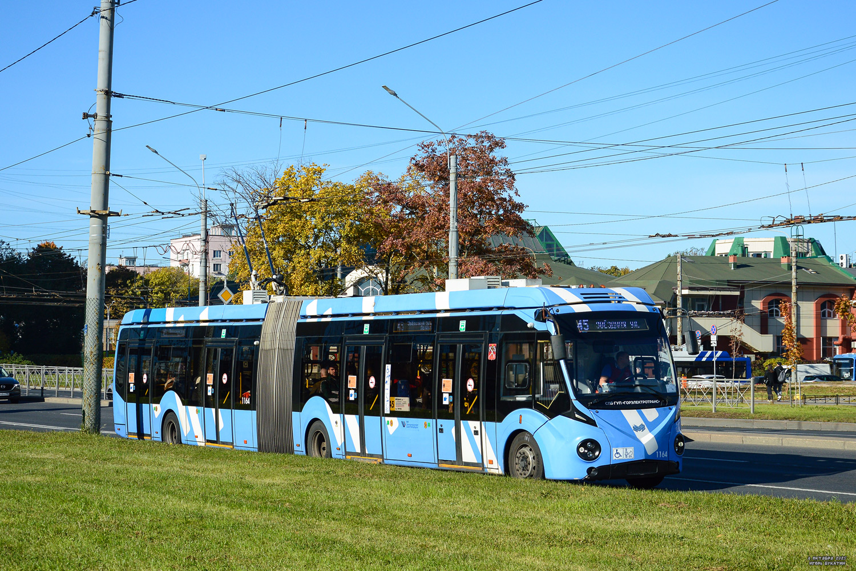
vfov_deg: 20.2
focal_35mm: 68
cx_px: 428
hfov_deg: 29.9
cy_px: 286
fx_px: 1605
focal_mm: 45
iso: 200
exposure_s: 1/800
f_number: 6.3
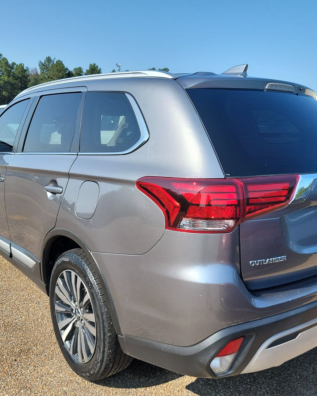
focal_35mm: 32
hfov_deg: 45.8
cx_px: 153
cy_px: 193
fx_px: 375
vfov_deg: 55.7
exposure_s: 1/573
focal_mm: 6.7
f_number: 1.8
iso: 50
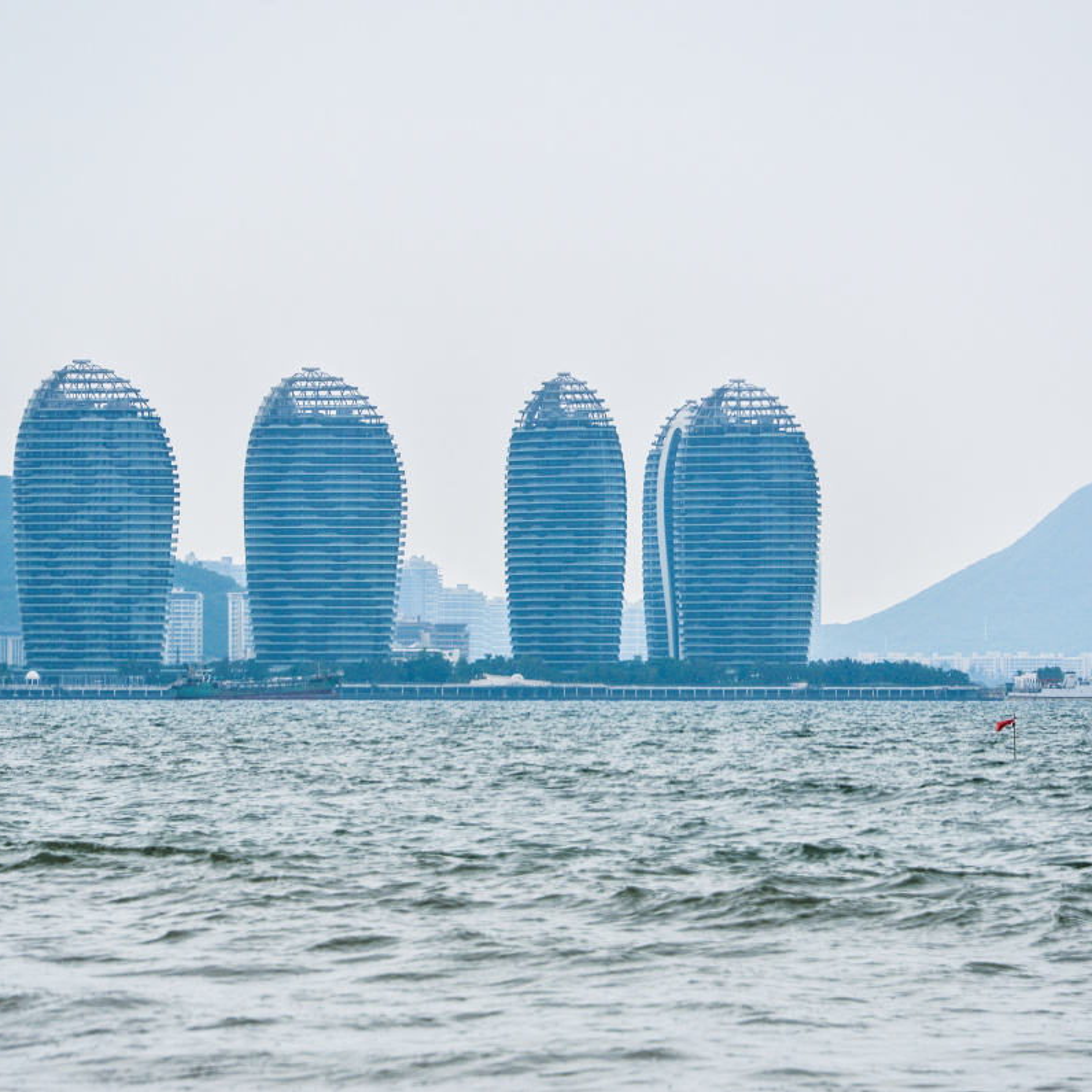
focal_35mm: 202
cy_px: 546
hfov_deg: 8.7
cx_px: 621
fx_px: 7197
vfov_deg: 8.7
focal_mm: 105
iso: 100
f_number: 8
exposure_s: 1/400
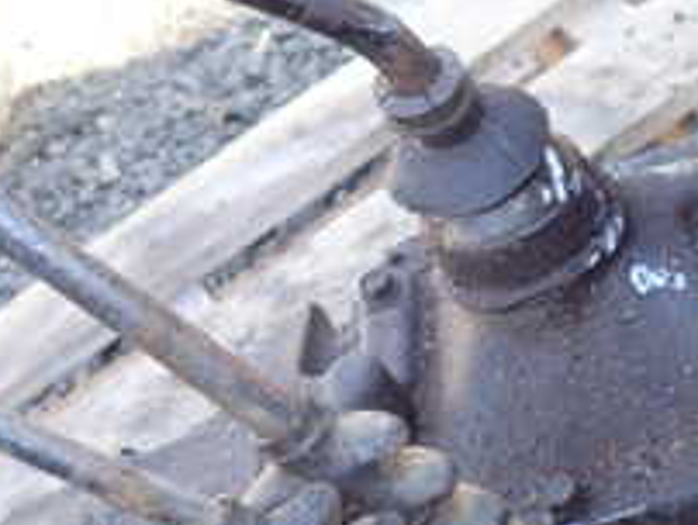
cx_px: -3
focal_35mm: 89
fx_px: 1797
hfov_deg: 21.2
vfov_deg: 16.4
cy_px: 55
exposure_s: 1/80
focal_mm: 5.4
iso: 100
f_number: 2.3
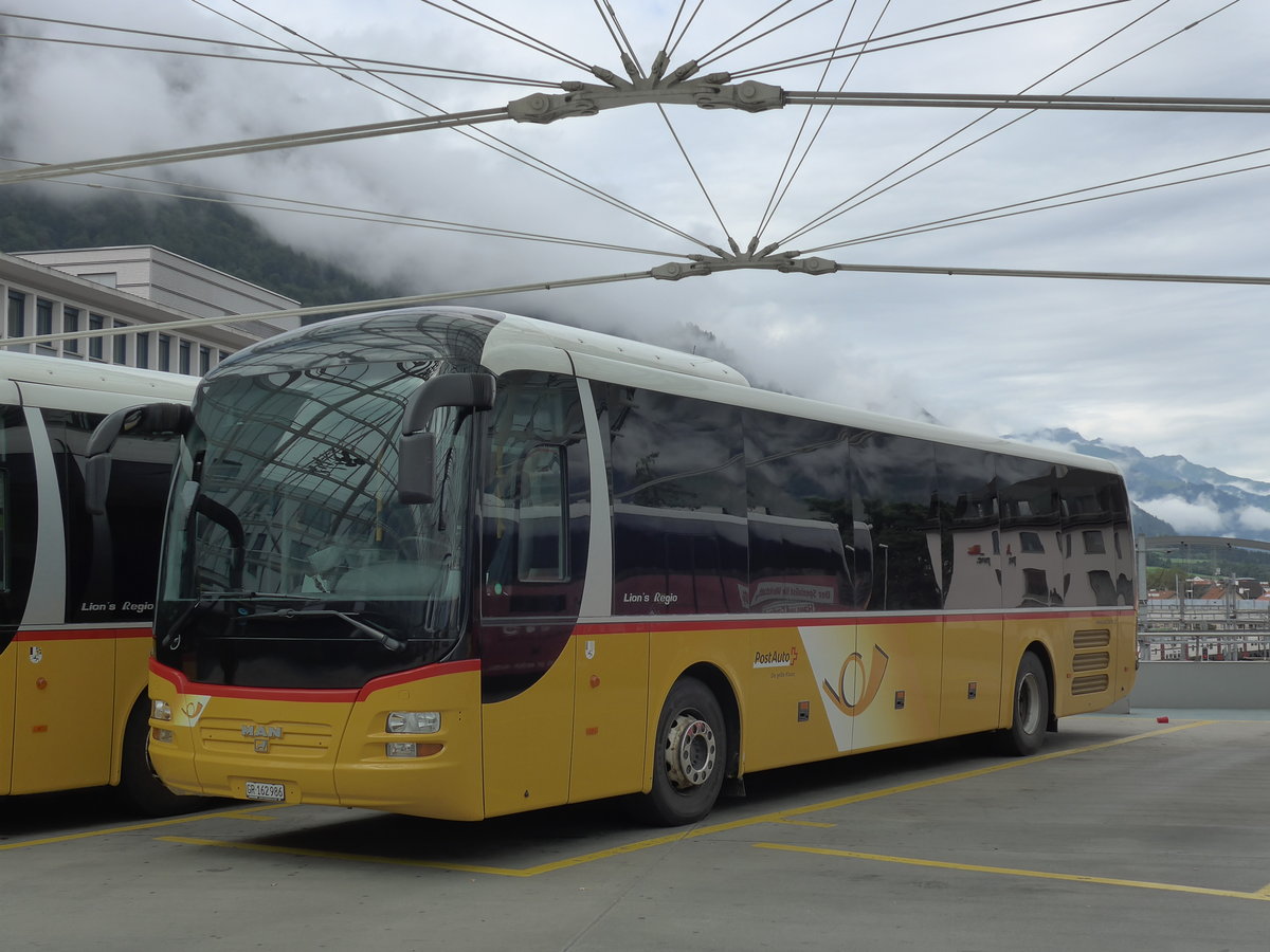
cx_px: 635
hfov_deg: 41.2
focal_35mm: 46
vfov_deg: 31.5
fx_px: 1688
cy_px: 476
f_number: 3.5
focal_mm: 9.5
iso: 160
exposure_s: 1/640
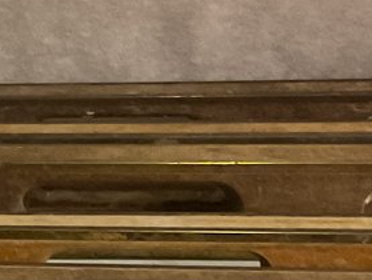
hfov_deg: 12.2
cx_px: -110
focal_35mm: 157
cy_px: 326
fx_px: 1689
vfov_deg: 9.4
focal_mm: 3
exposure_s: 1/60
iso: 250
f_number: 1.8
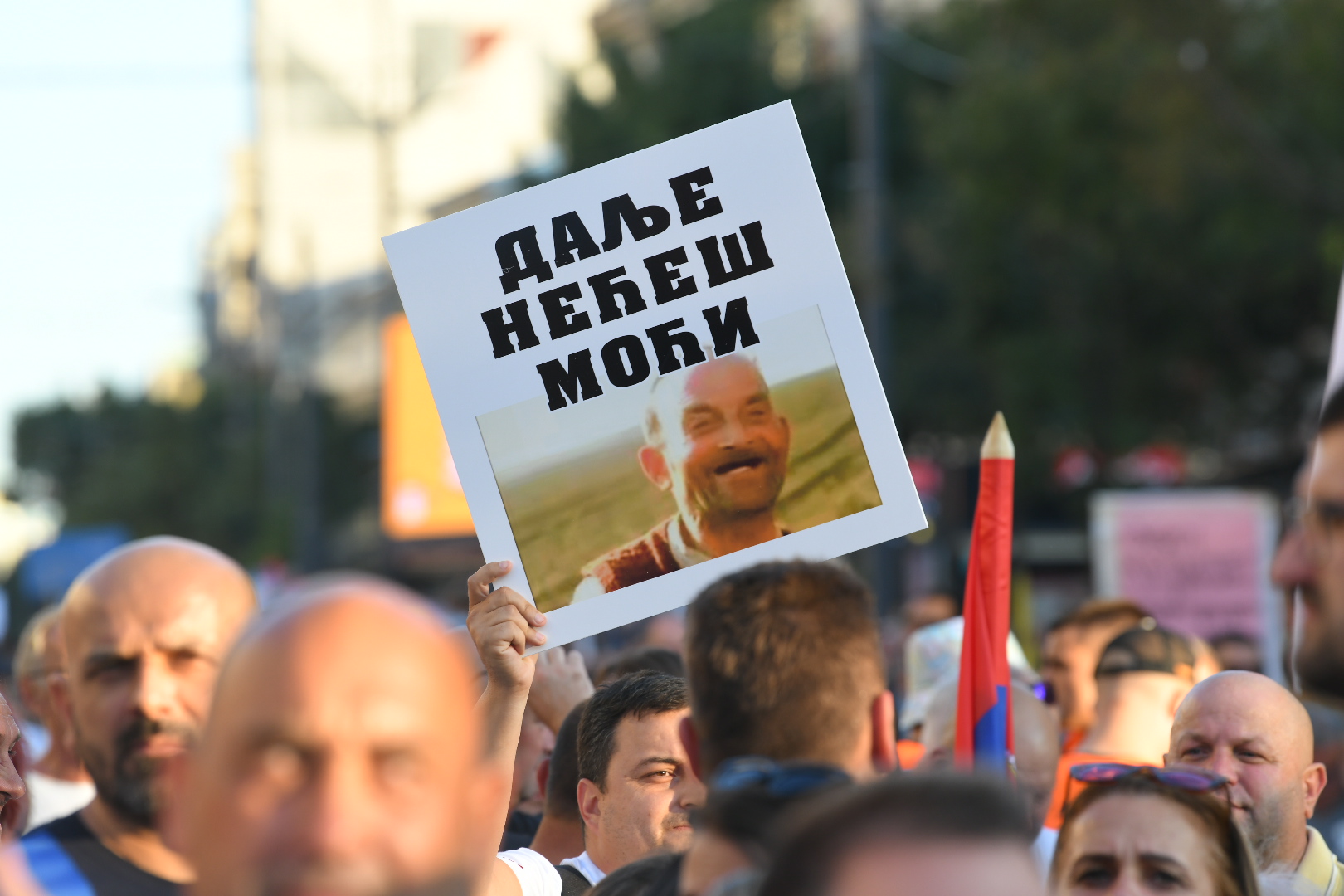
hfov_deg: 10.3
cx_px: 672
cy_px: 448
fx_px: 7466
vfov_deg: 6.9
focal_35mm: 200
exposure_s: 1/400
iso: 400
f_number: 5
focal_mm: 200
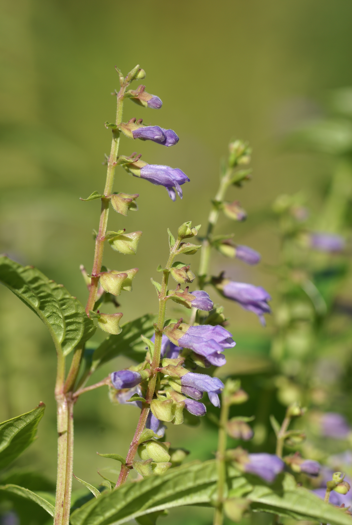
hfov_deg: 10.2
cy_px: 262
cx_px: 176
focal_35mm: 135
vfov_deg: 15.2
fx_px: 1974
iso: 100
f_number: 6.3
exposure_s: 1/250
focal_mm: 90
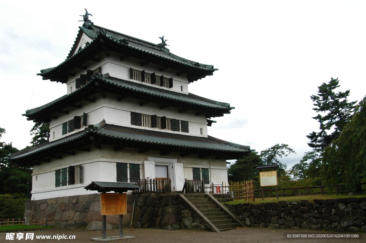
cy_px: 122
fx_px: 366
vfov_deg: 36.8
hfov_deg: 53.2
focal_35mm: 36
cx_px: 183
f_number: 7.1
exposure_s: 1/100
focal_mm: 24
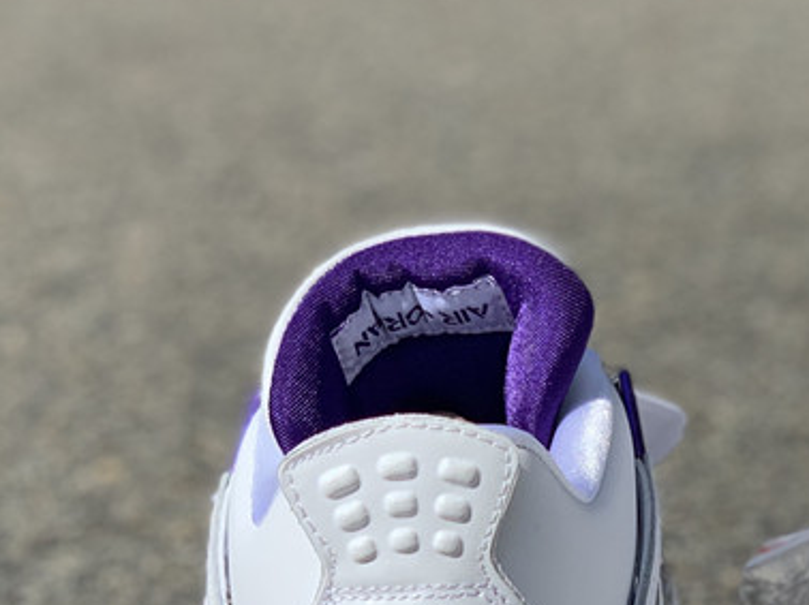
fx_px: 2569
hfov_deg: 17.6
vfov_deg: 13.2
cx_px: 753
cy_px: 625
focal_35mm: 110
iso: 16
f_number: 2.4
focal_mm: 6
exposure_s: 1/1845
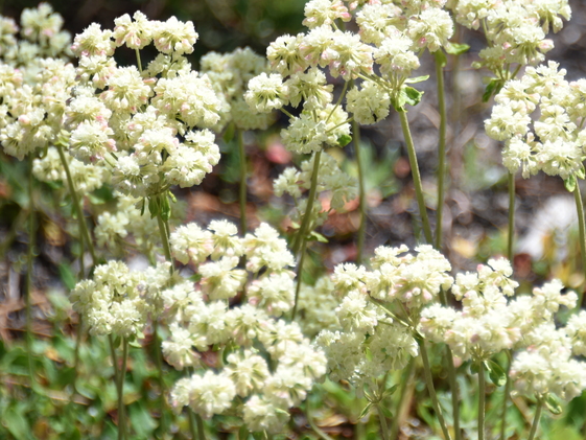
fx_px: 11141
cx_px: 416
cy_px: 93
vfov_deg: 2.3
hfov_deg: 3.0
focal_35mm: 658
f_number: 5.6
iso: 200
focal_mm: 300
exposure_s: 1/640
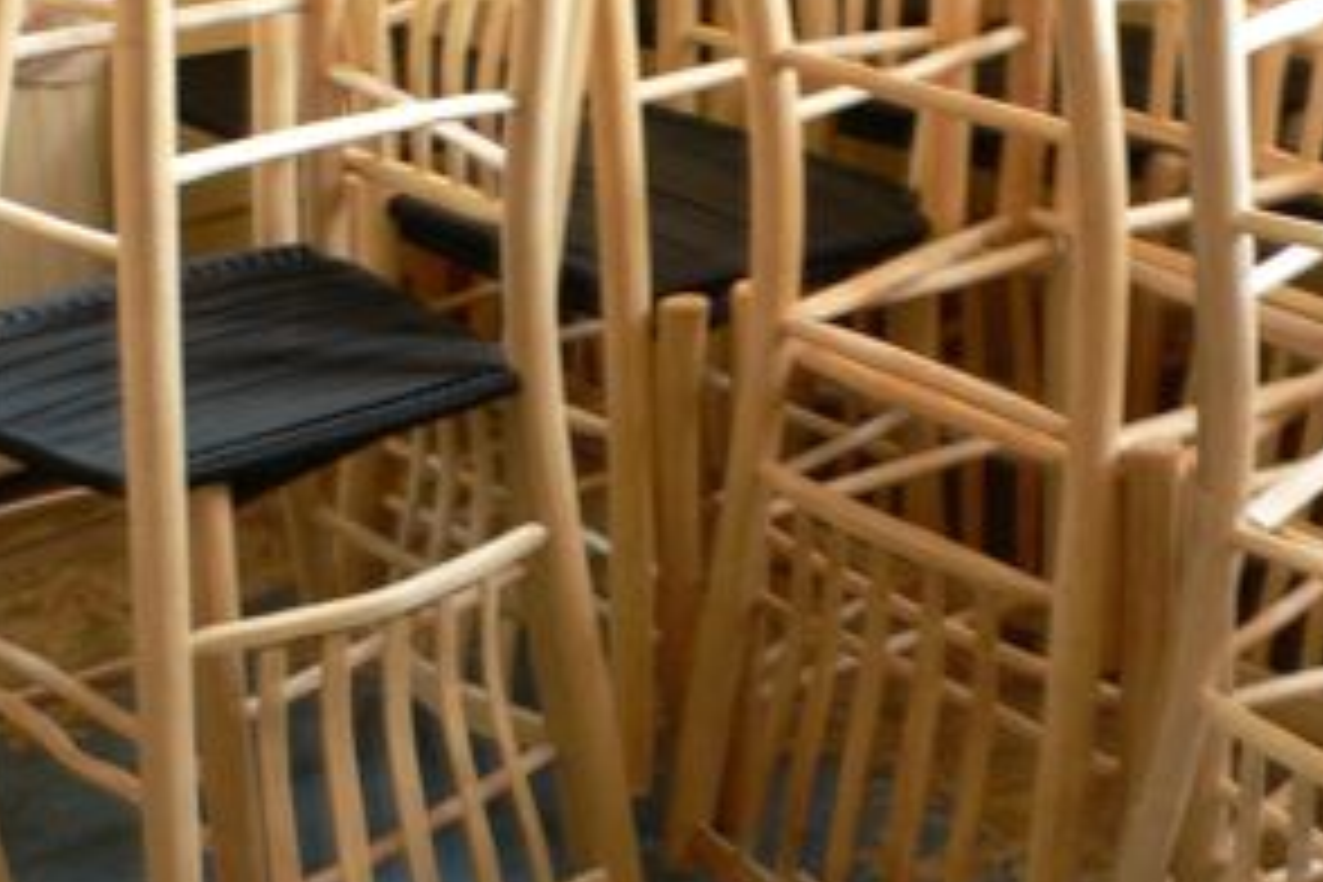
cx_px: 693
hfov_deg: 26.3
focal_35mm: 77
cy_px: 414
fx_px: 2830
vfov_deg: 17.7
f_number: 3.2
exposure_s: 1/2.5
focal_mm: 6.3
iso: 100
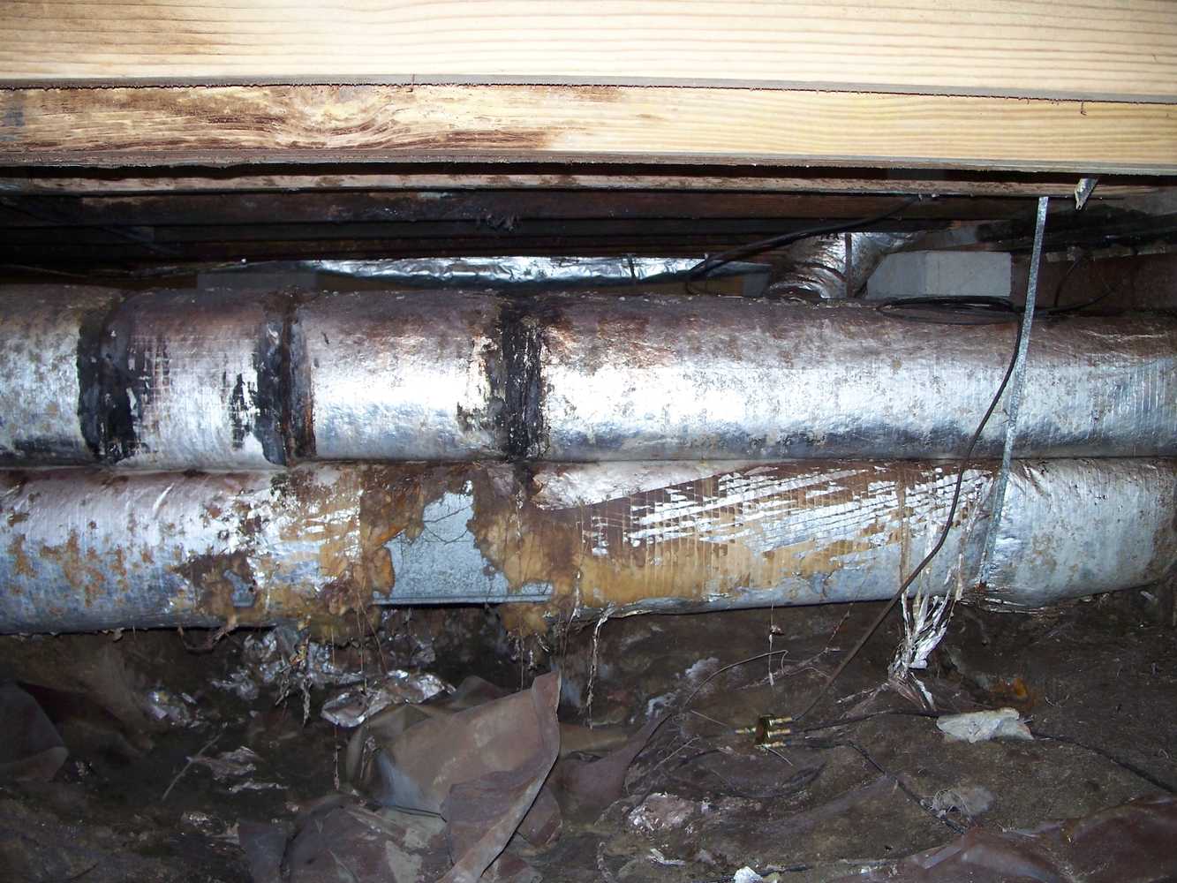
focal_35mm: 37
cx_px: 588
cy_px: 442
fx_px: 1258
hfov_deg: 50.1
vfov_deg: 38.7
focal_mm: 7.8
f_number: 2.8
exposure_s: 1/60
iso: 200
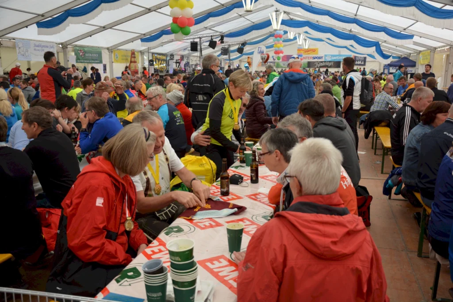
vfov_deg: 40.0
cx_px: 226
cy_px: 151
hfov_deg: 57.2
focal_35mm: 33
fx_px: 415
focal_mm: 22
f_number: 3.8
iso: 800
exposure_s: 1/640
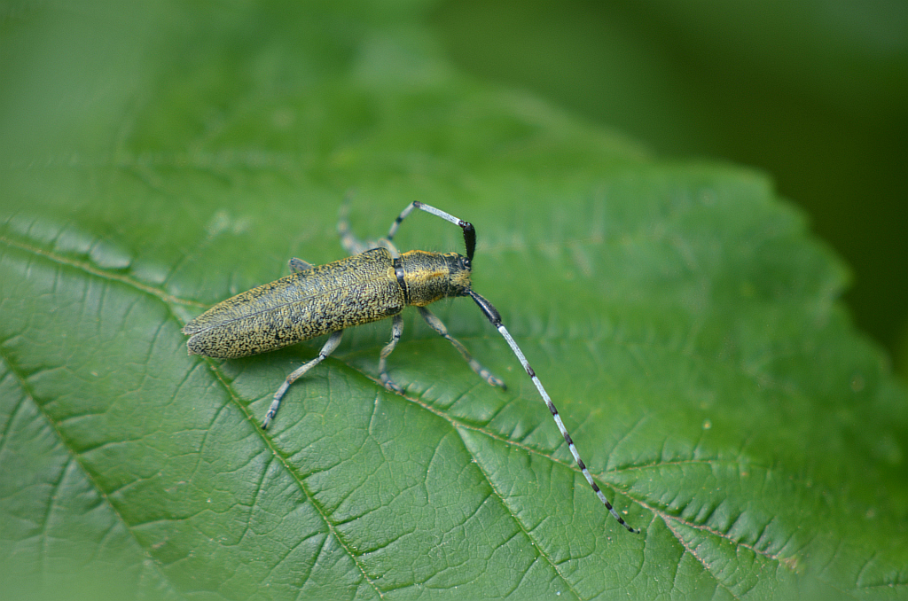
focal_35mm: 300
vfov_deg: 4.6
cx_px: 454
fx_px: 7550
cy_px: 300
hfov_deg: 6.9
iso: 100
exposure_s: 1/40
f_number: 5.6
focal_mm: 200
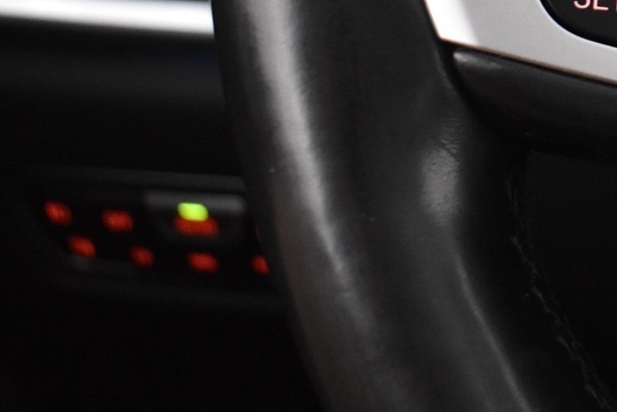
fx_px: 1679
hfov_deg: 19.6
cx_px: 731
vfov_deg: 13.4
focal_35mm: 98
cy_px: -134
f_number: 3.8
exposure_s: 1/30
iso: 2200
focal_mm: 22
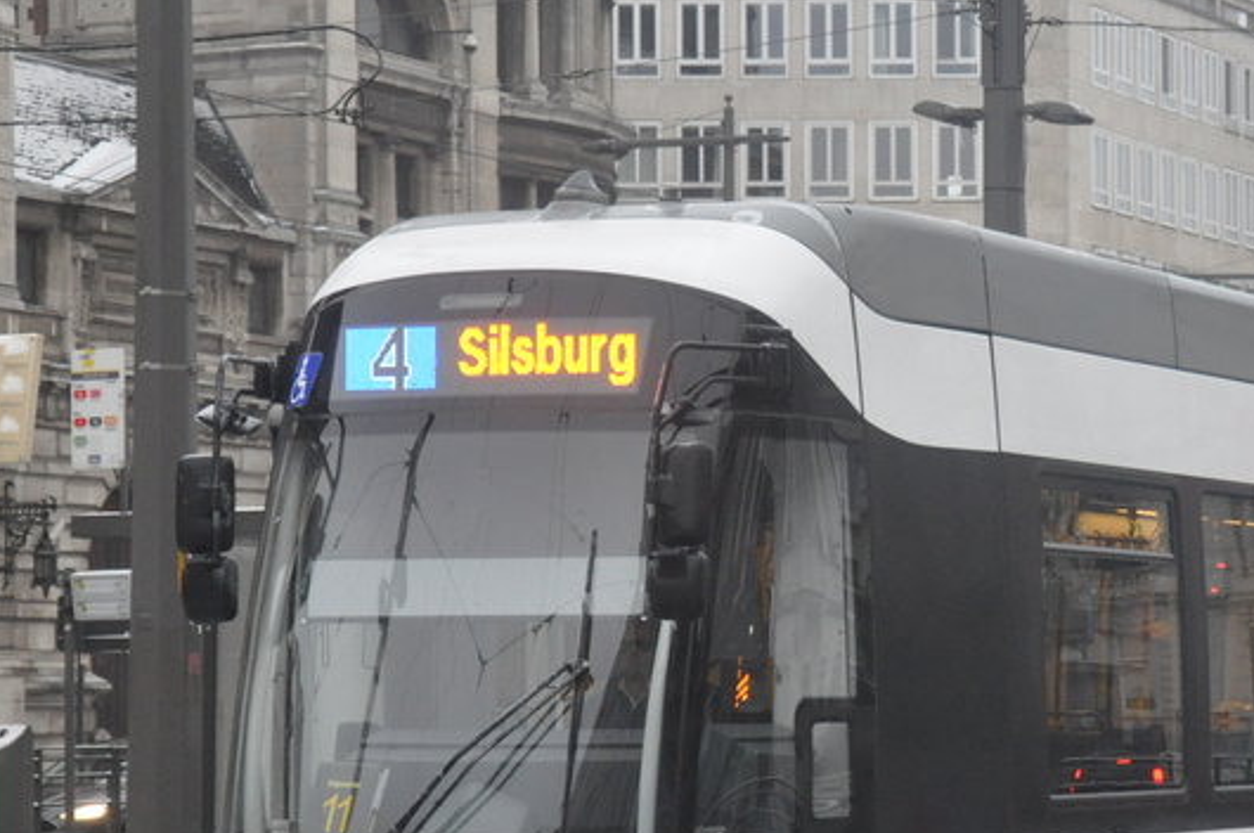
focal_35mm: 129
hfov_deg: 15.8
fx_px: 4488
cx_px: 1022
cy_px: 538
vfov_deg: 10.6
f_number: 4.5
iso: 1600
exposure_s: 1/350
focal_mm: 38
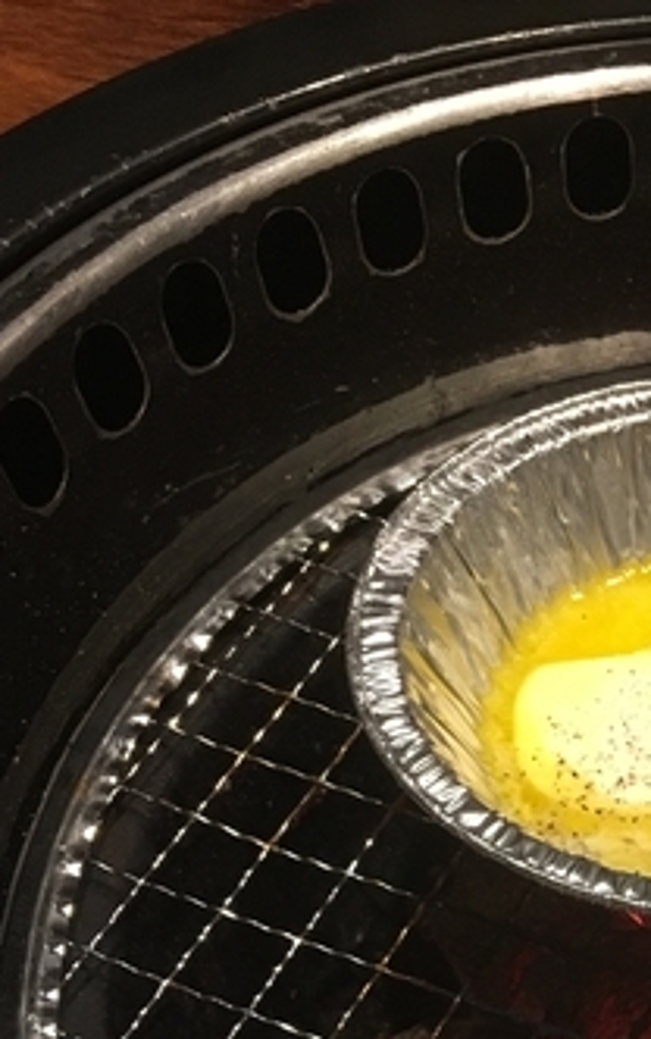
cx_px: 908
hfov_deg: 16.4
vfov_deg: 26.2
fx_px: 2097
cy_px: 1061
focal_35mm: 74
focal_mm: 4.15
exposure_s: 1/30
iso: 125
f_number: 2.2
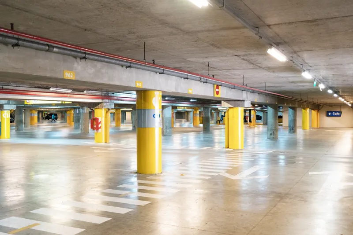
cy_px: 118
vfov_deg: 37.9
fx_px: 343
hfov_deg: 54.4
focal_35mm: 35
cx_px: 176
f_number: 4
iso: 3200
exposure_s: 1/60
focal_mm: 35
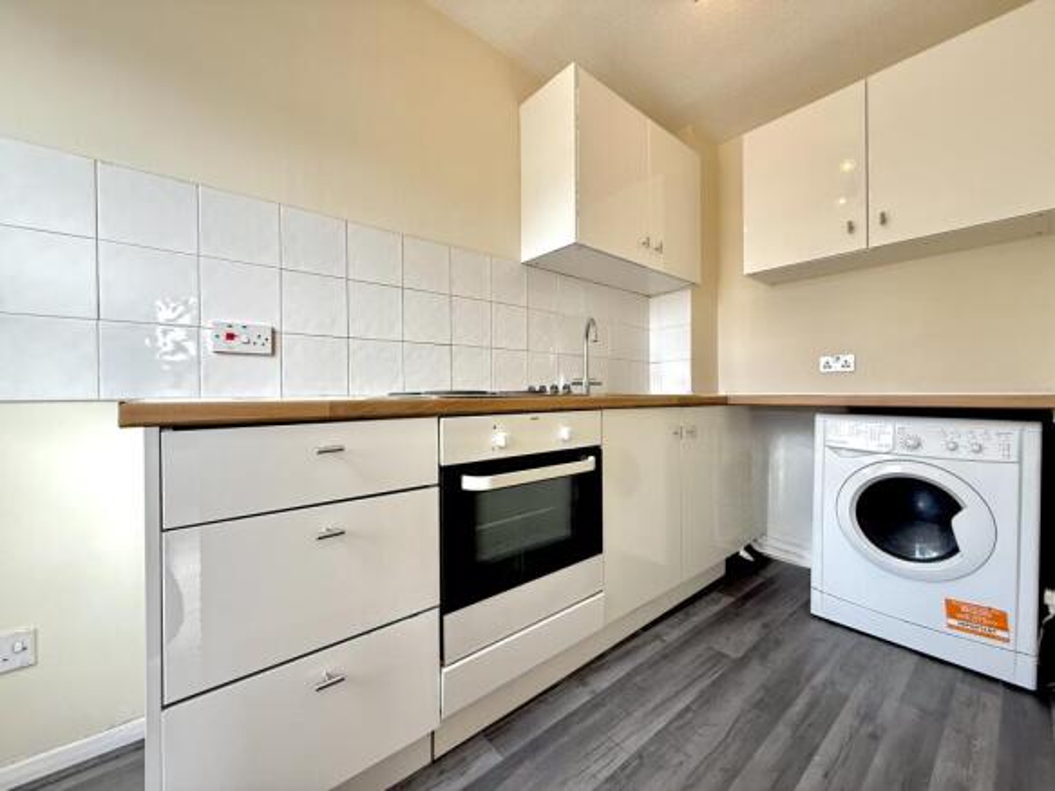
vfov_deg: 85.7
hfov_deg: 102.1
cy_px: 396
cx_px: 528
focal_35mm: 14
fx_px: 427
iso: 125
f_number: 2.2
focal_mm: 2.22
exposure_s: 1/99
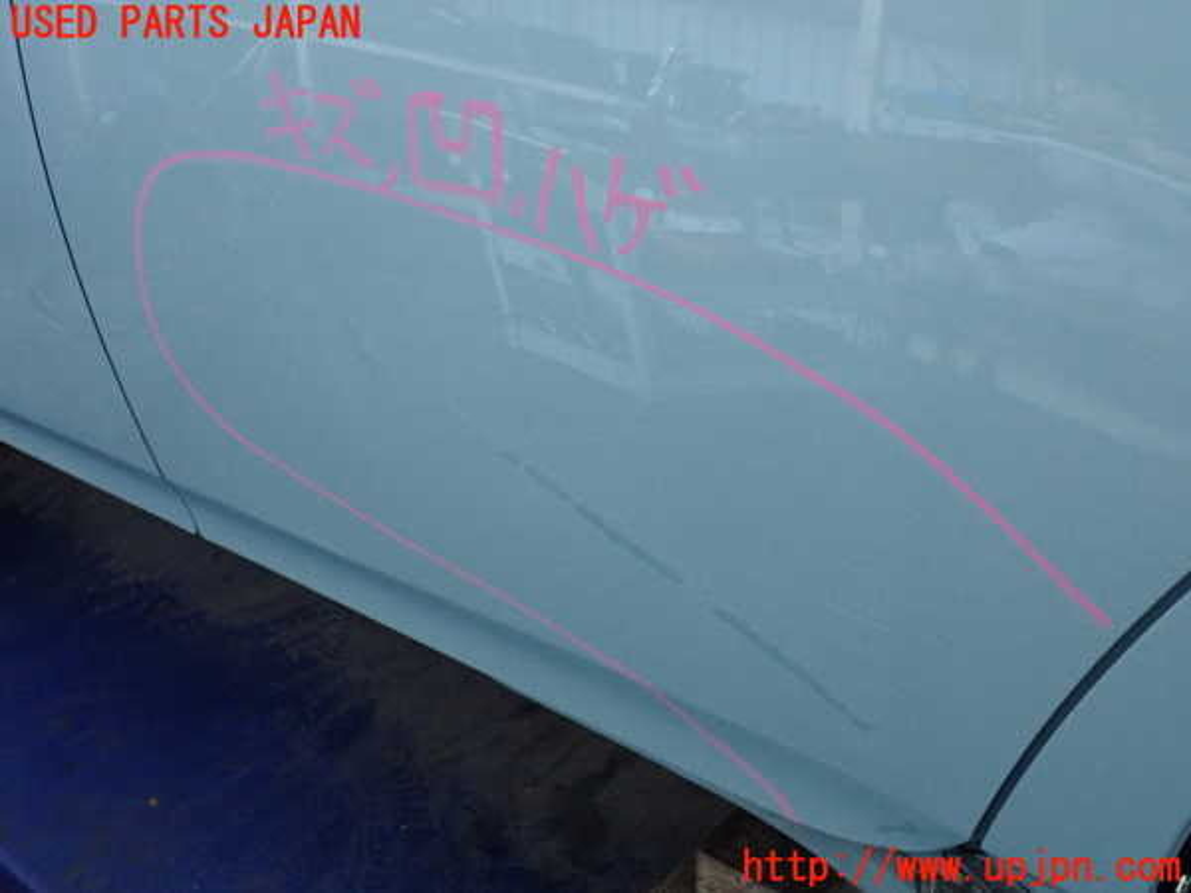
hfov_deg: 45.8
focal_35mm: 41
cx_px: 596
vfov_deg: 35.1
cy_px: 446
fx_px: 1411
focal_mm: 7.31
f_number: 2.8
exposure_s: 1/125
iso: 800
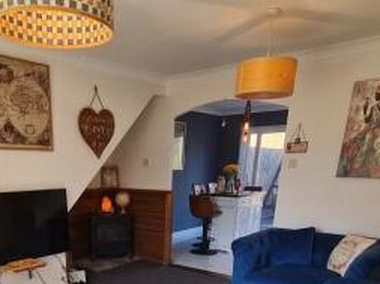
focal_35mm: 30
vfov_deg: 39.2
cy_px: 304
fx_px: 329
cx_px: 128
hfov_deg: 58.7
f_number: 2.2
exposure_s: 1/100
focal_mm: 2.2
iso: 64
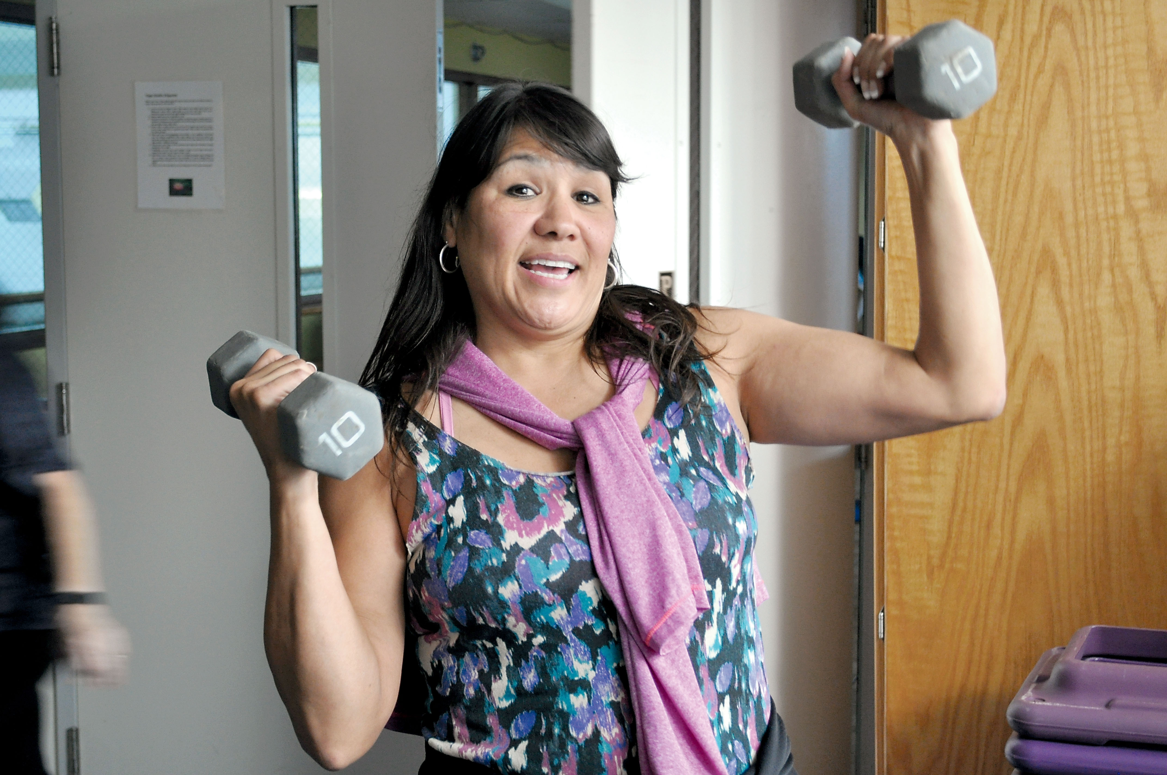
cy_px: 388
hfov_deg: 33.4
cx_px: 584
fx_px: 1943
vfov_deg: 22.6
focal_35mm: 60
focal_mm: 40
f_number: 5.3
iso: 800
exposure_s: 1/30
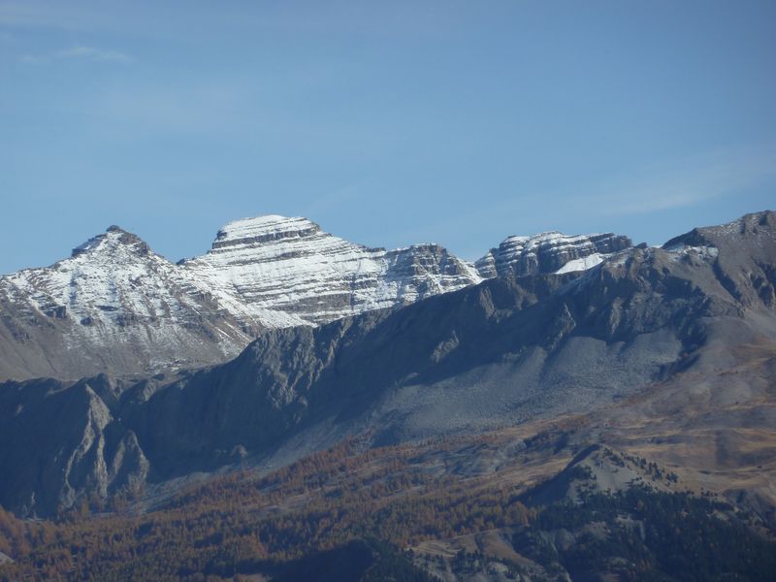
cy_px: 291
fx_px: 5829
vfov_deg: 5.7
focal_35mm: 260
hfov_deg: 7.6
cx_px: 388
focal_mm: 42.6
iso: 80
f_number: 5.6
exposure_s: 1/640
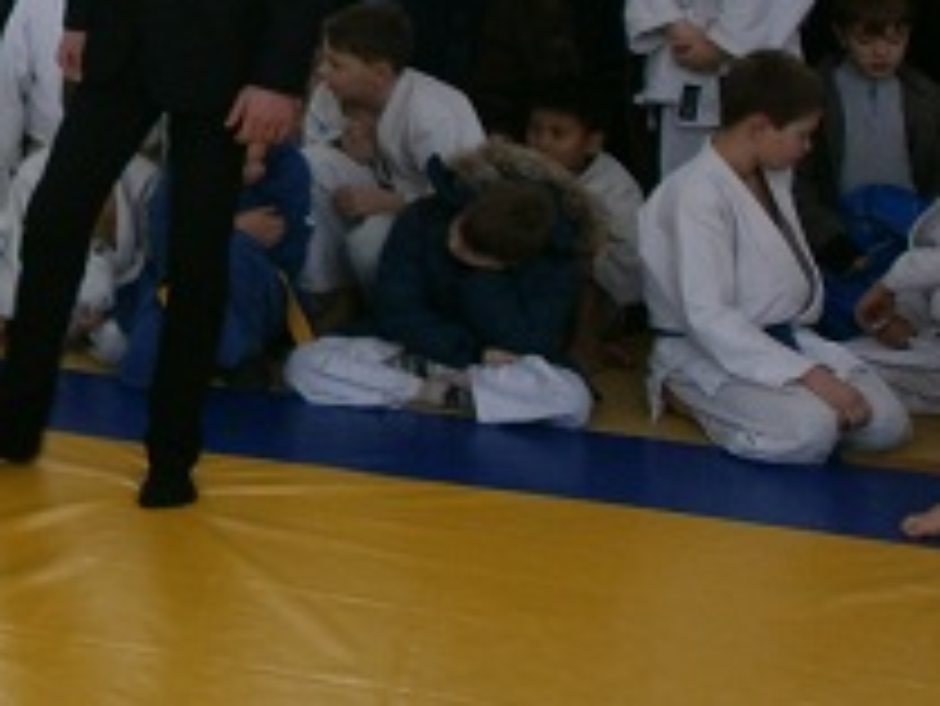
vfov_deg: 15.6
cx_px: -328
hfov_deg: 19.4
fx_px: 2500
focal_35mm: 92
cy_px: -99
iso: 100
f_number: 3.1
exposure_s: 1/40
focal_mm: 5.8
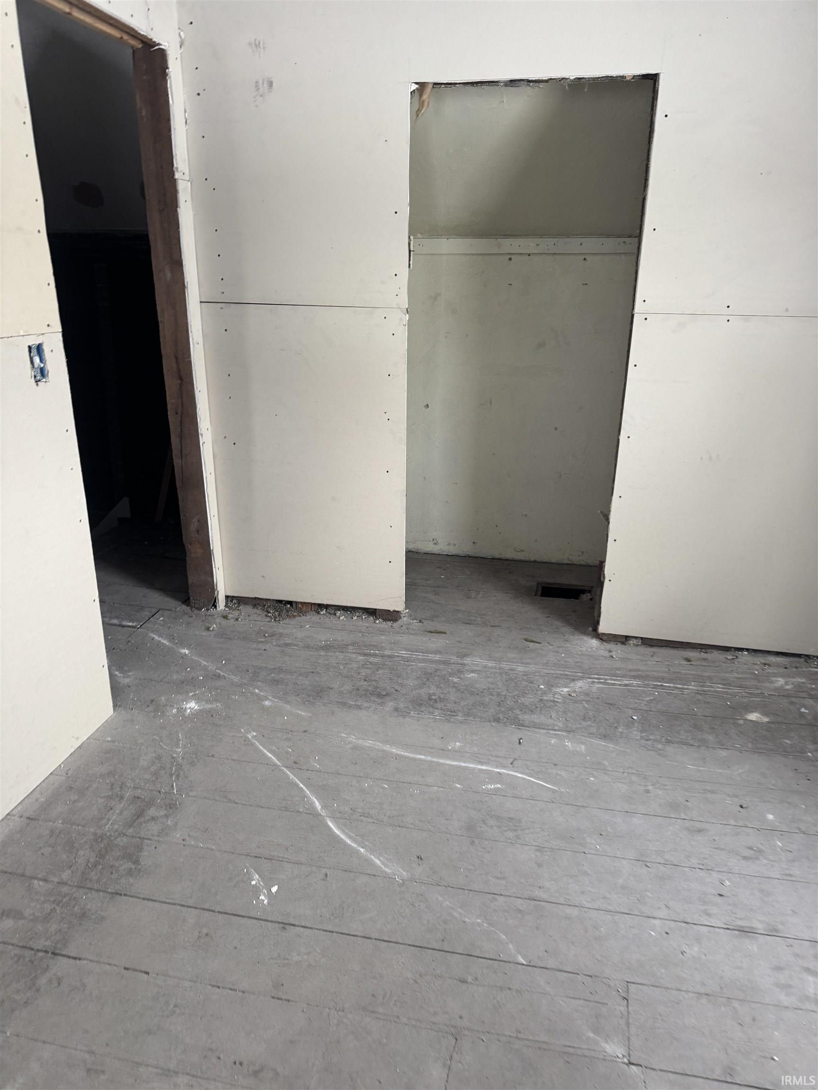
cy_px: 545
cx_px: 409
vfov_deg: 71.6
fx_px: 756
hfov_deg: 56.8
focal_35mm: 24
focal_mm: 6.76
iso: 200
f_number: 1.78
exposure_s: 1/121
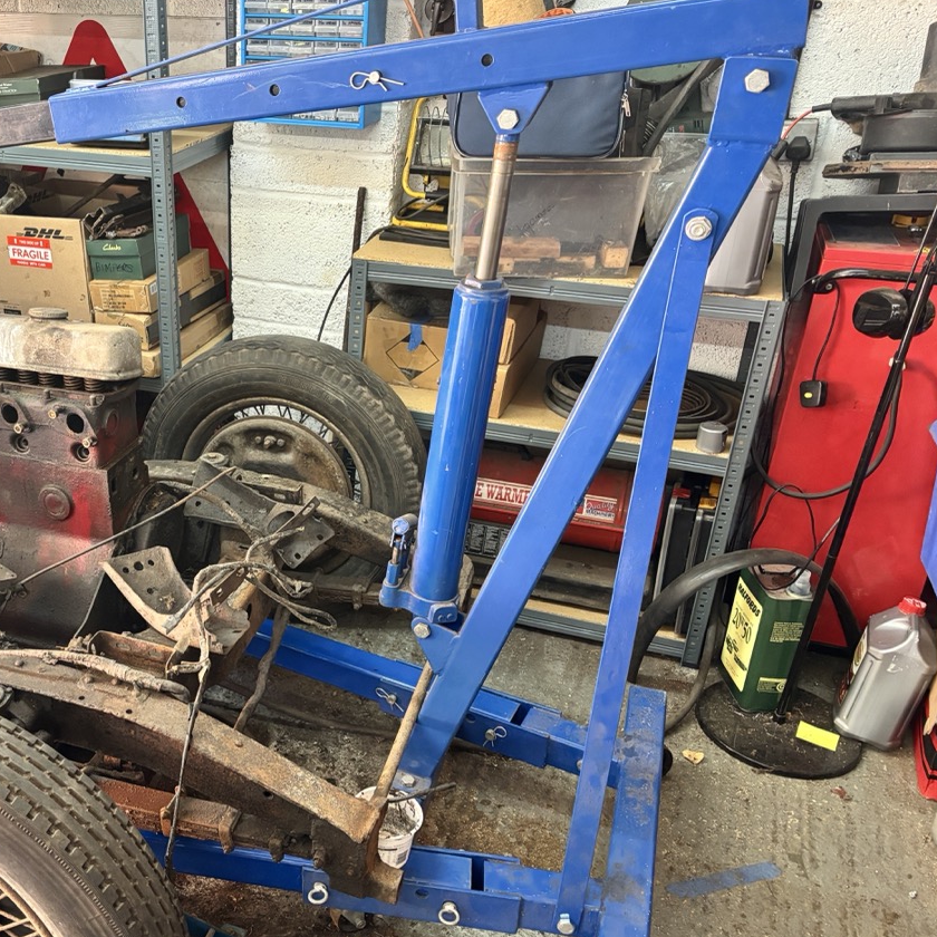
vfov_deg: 47.2
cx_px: 233
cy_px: 506
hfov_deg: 45.6
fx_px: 1072
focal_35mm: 35
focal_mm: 5.96
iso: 400
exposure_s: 1/60
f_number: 1.6
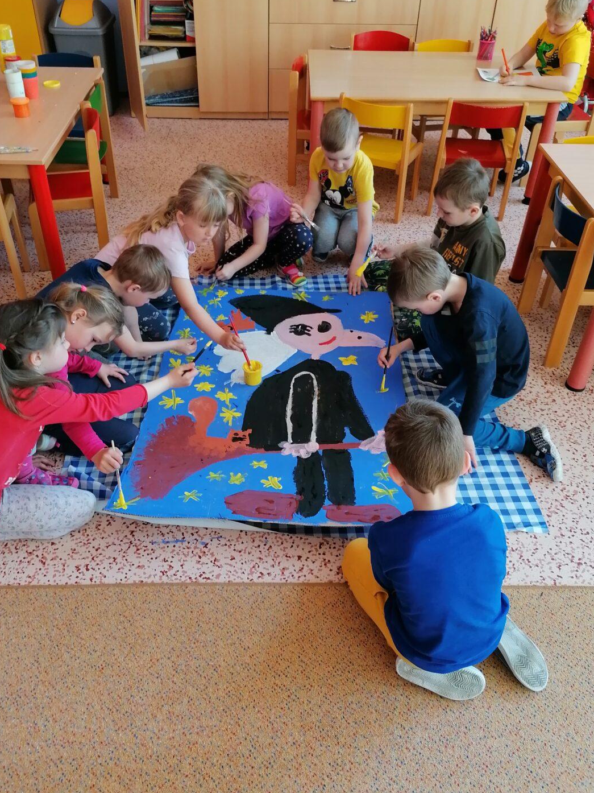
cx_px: 271
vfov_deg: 58.2
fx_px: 709
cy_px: 357
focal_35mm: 31
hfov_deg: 45.4
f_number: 1.8
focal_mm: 4.75
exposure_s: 1/100
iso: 160
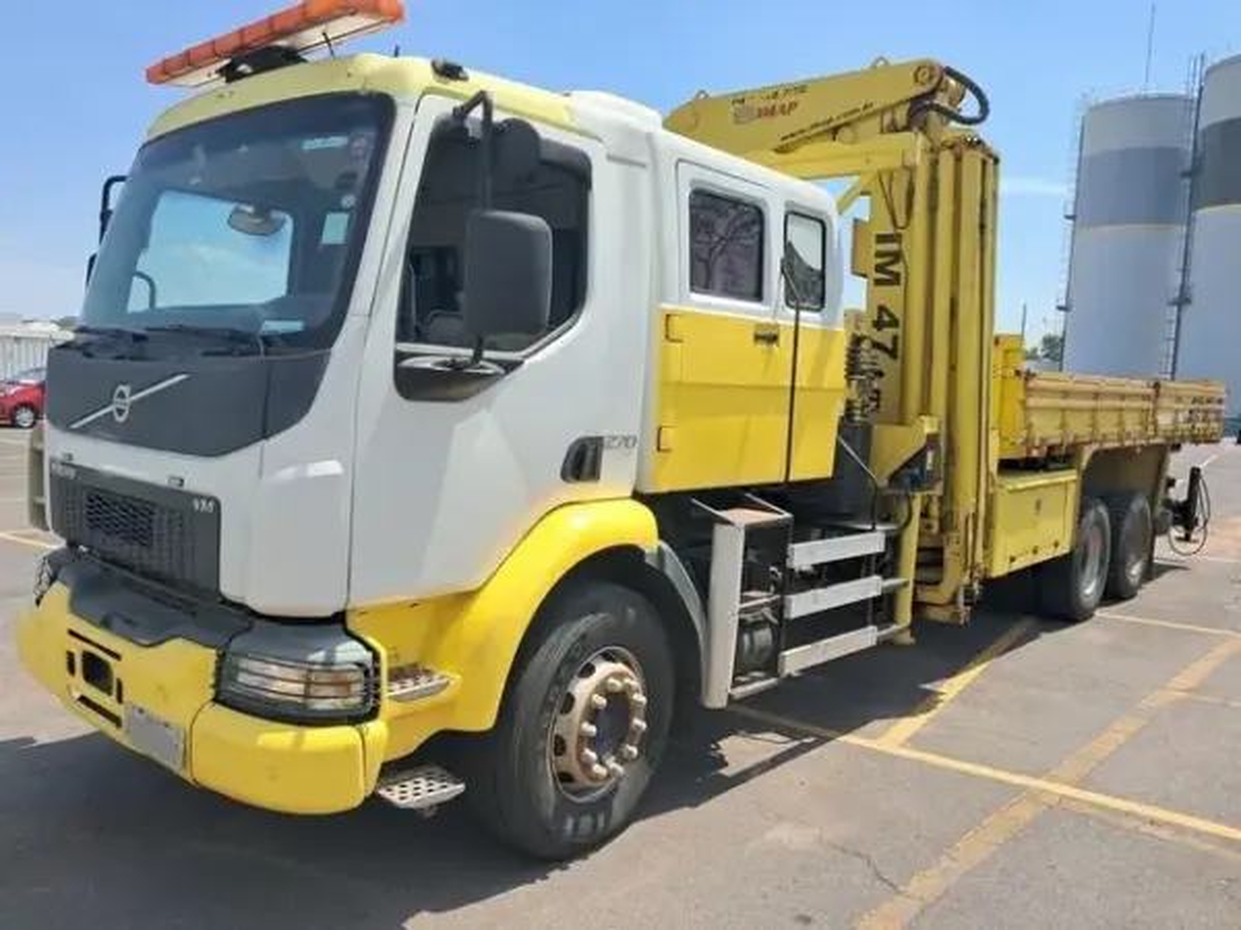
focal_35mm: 27
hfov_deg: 65.3
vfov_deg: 51.4
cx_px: 620
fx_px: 968
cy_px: 465
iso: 50
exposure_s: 1/675
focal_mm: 4
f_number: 1.8
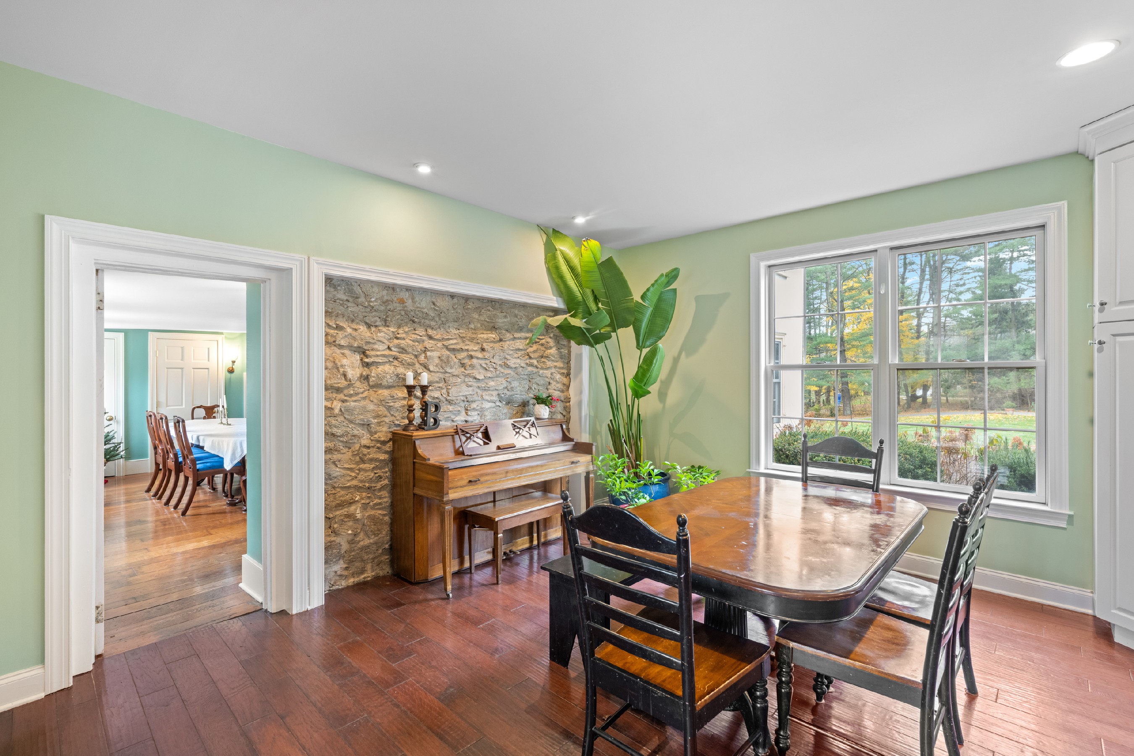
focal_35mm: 16
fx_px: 504
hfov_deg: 96.7
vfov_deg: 73.7
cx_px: 567
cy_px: 378
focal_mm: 16
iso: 640
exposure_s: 1/2.5
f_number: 8
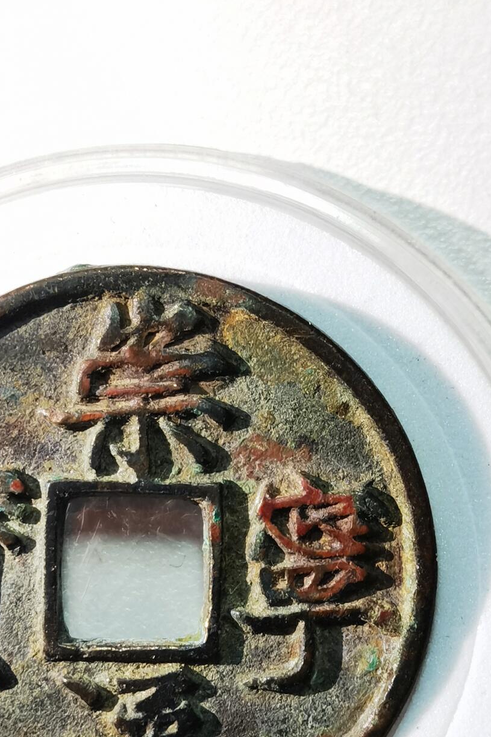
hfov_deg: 11.3
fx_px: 2475
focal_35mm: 121
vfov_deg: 16.9
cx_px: 199
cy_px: 499
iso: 100
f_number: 1.9
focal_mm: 6.71
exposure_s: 1/50
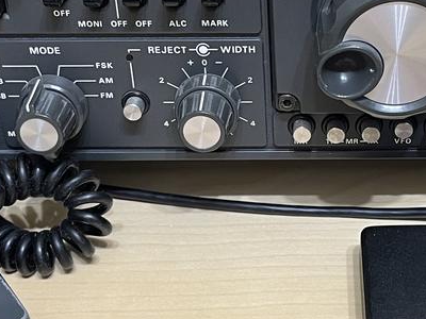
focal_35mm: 78
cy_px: 179
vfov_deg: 18.9
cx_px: 321
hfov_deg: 24.7
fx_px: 960
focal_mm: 5.1
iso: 400
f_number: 1.6
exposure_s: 1/60
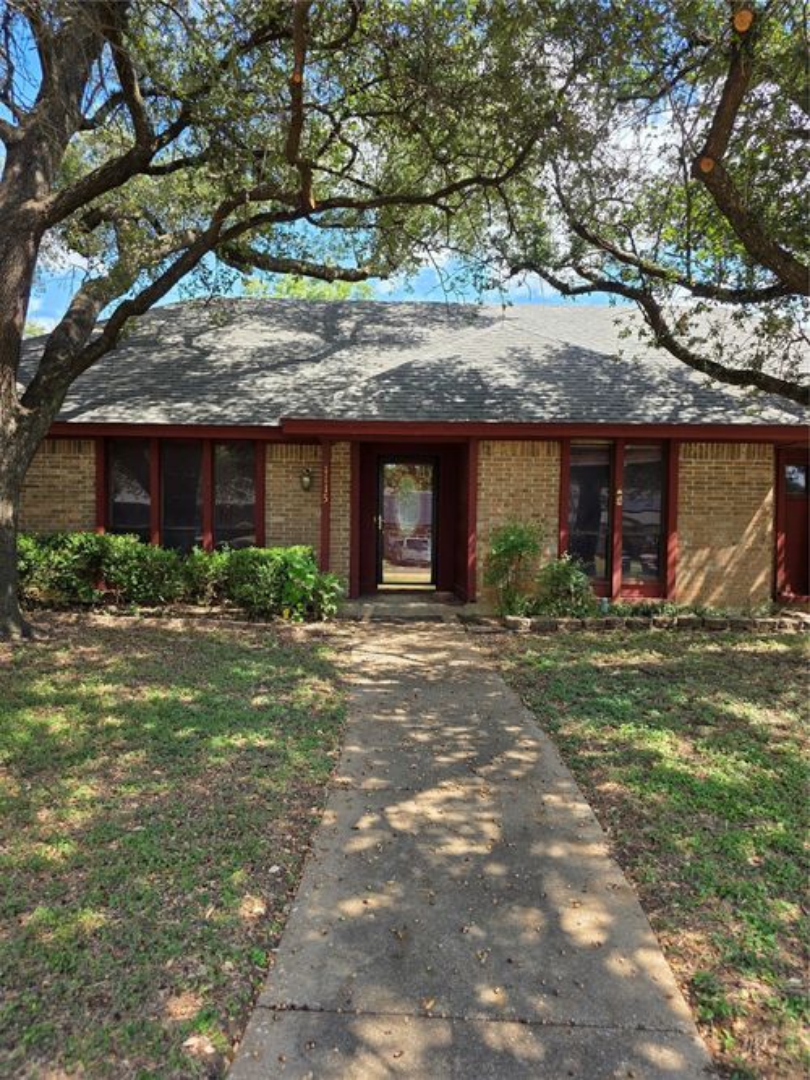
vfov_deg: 73.9
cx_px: 405
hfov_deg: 58.9
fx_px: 718
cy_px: 540
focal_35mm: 23
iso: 80
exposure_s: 1/1441
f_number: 1.7
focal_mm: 6.3
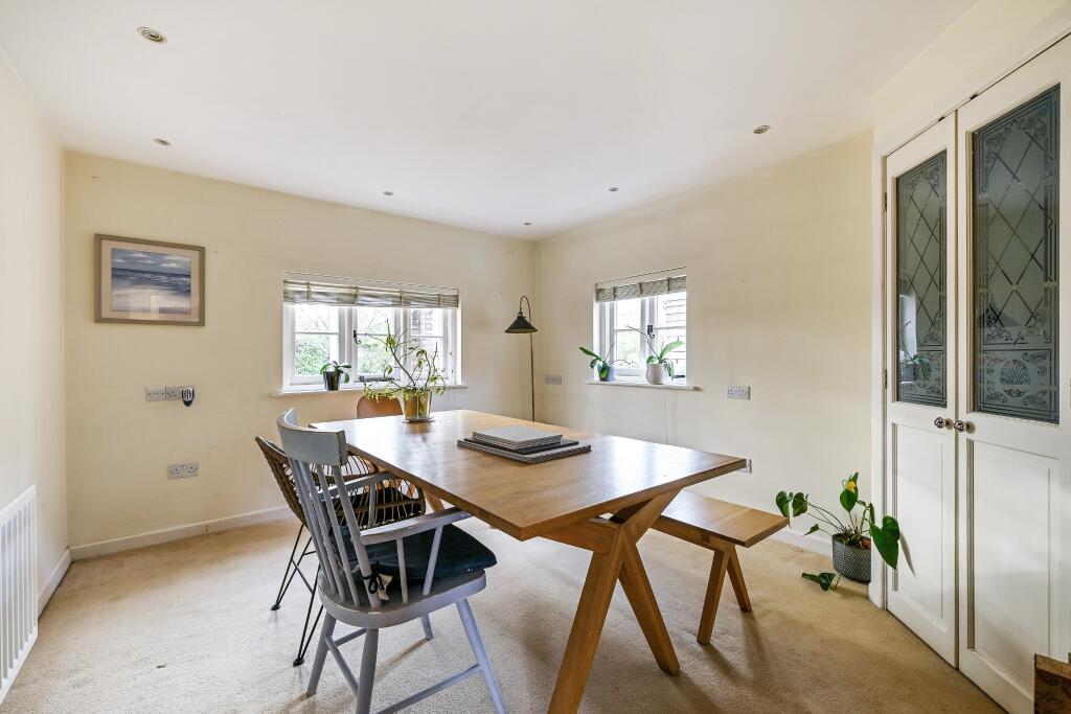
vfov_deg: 77.3
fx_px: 446
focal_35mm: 15
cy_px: 357
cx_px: 536
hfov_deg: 100.4
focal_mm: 15
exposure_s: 1
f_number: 9
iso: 320
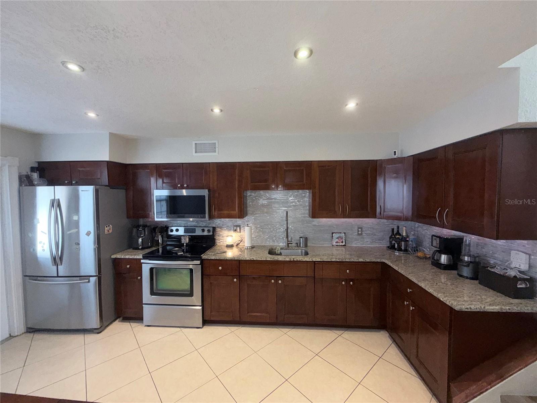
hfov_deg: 102.1
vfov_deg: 85.7
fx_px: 217
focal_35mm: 14
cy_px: 202
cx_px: 268
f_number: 2.2
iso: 100
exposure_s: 1/60
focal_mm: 2.22
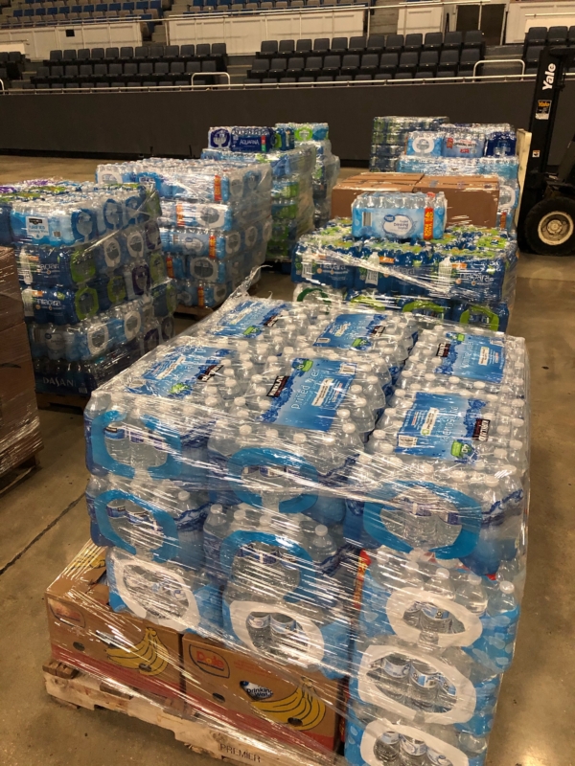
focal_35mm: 28
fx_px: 620
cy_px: 383
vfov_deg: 63.4
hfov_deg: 49.7
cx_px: 288
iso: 100
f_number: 1.8
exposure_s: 1/12
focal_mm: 3.99
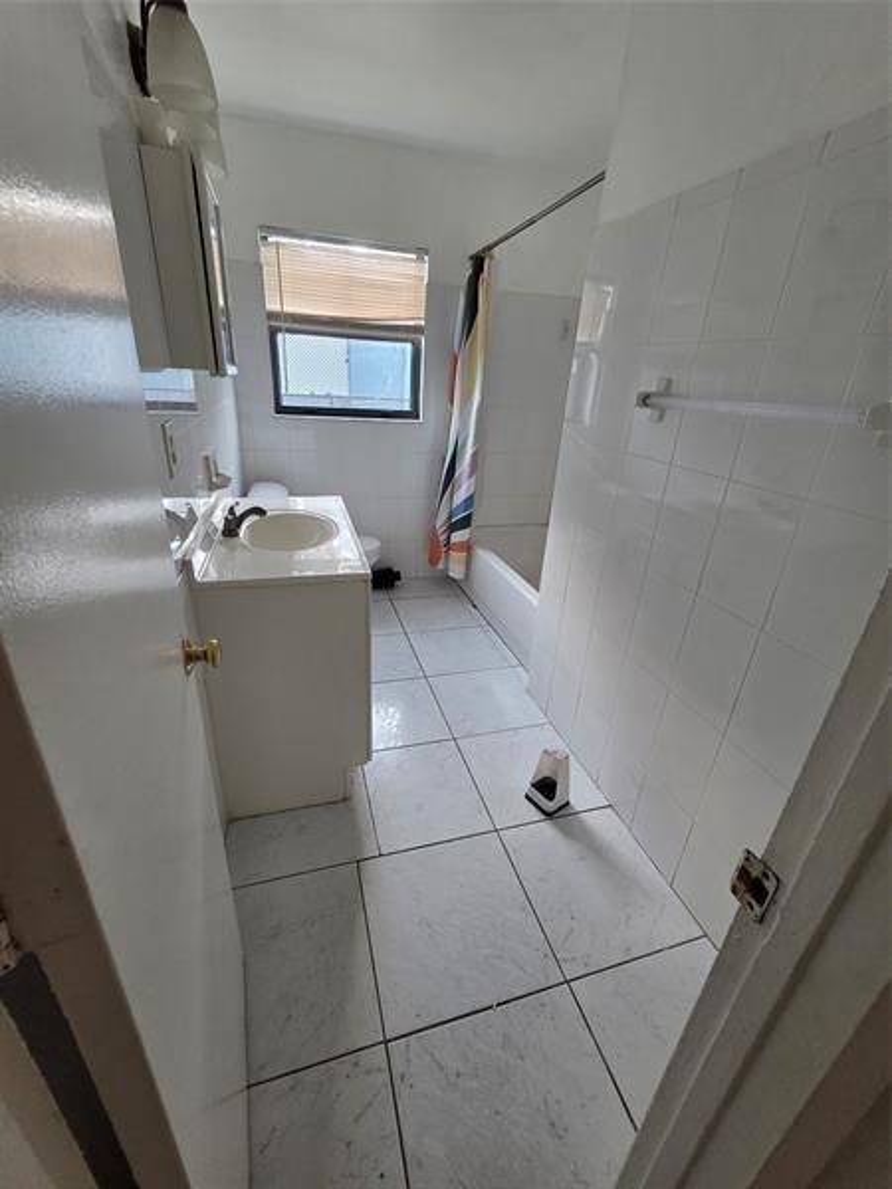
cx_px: 446
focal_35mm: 13
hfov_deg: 89.9
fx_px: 447
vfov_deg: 106.2
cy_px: 594
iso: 250
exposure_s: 1/60
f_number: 2.2
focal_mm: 2.2
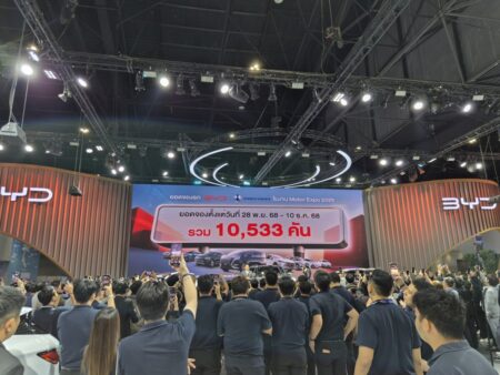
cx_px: 250
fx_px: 332
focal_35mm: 23
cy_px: 188
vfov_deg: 58.9
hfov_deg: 73.9
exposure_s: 1/70
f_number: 1.8
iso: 32
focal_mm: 5.4
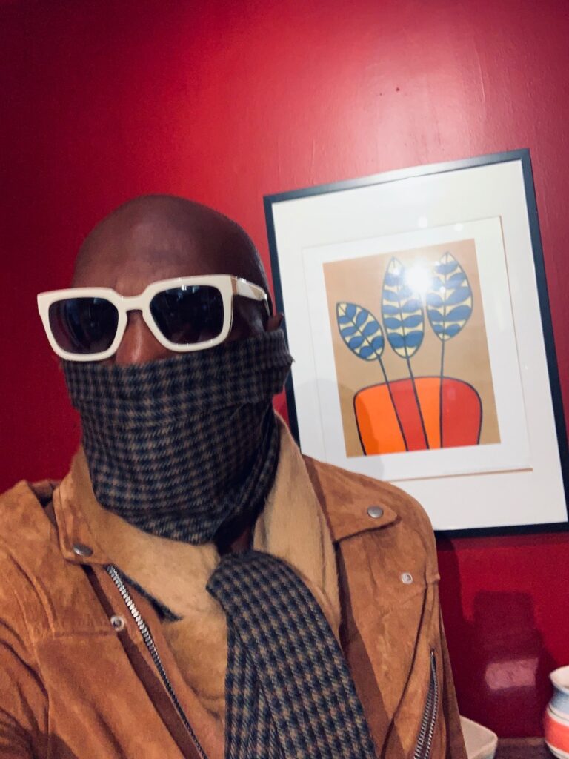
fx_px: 701
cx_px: 284
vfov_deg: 56.8
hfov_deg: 44.2
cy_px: 380
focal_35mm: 32
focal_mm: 2.87
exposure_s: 1/30
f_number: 2.2
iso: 320
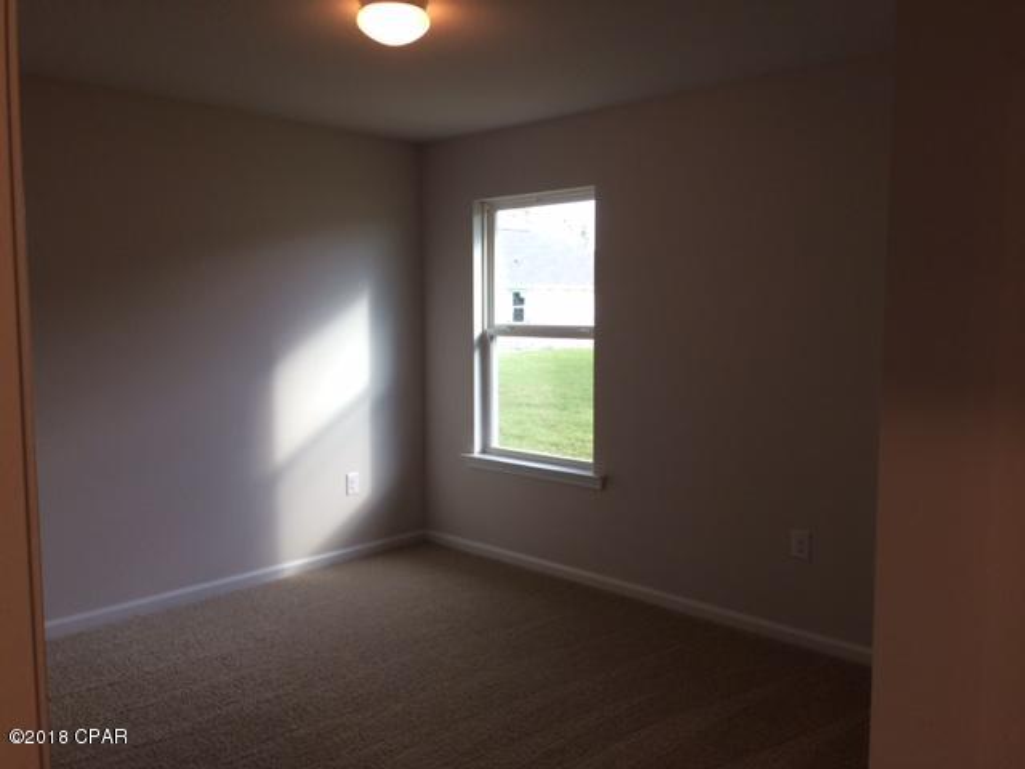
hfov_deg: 61.7
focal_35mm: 29
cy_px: 384
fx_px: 859
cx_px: 512
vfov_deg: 48.2
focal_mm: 4.15
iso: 40
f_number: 2.2
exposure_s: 1/40
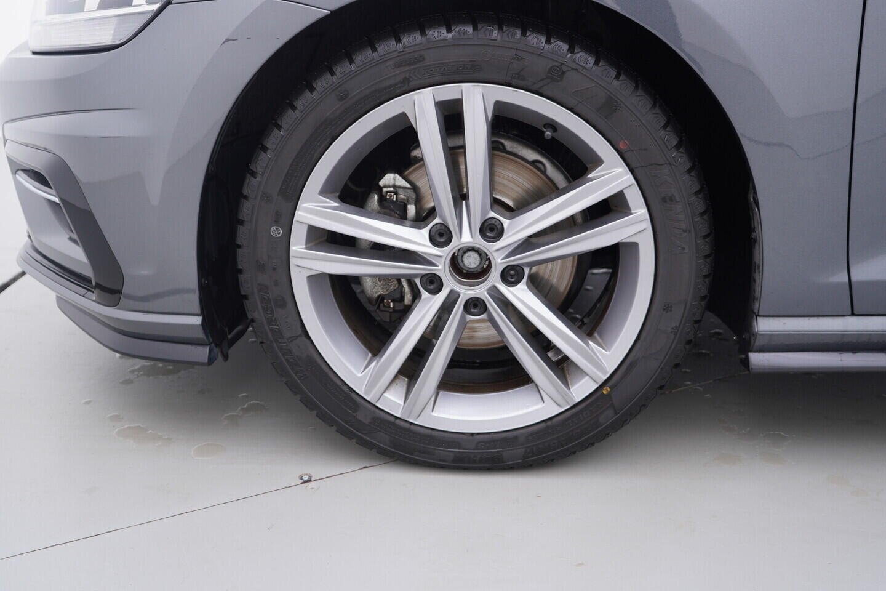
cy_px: 296
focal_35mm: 36
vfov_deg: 36.9
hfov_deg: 53.1
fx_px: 886
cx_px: 443
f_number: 3.2
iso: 125
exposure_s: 1/50
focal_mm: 24
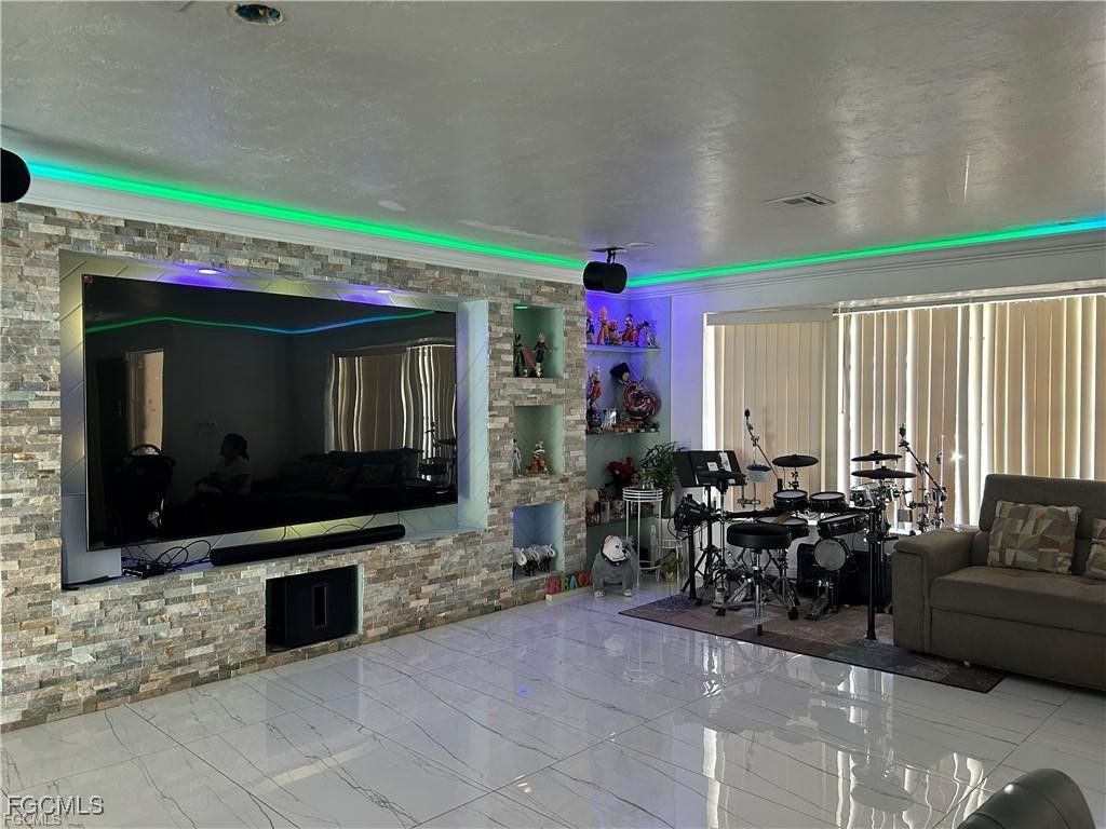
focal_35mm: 26
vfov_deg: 53.1
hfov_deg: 67.3
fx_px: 831
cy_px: 414
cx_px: 553
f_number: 1.5
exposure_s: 1/83
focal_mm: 5.7
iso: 125
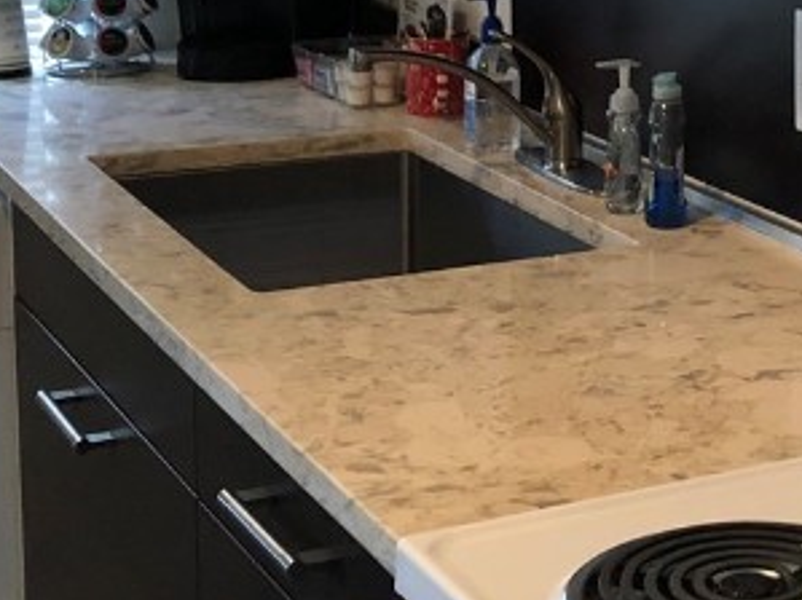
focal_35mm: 96
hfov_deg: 19.3
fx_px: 2223
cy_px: 27
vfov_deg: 15.2
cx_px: 947
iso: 40
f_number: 1.8
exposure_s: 1/15
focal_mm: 3.99
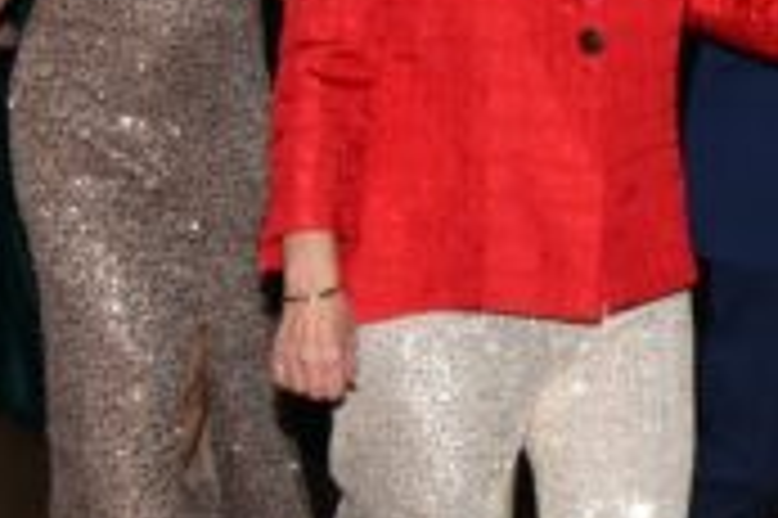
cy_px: 243
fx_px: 2397
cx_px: 787
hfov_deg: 18.0
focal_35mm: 111
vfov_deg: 12.3
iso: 1600
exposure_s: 1/60
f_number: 6.3
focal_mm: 30
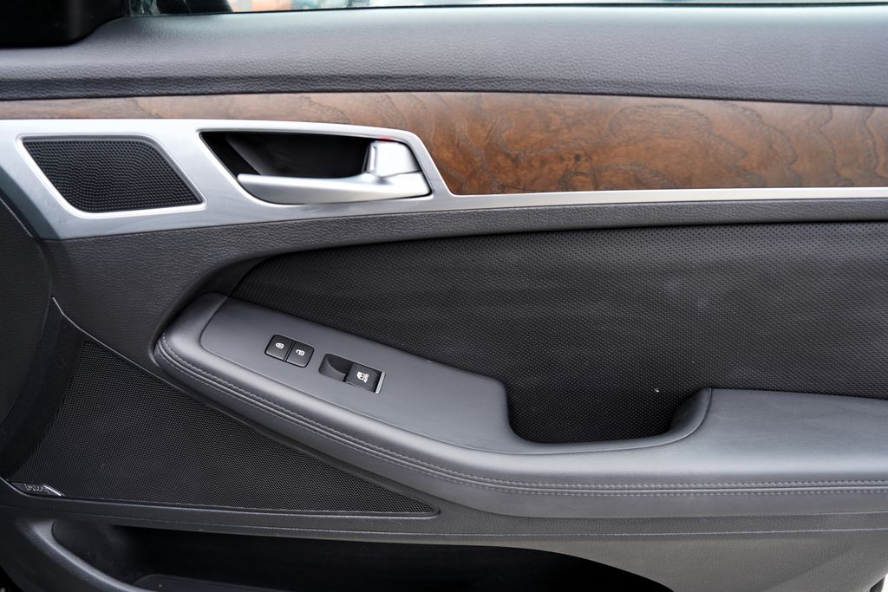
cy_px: 296
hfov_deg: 73.7
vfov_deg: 53.1
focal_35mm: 24
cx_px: 444
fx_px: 592
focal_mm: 24
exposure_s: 1/50
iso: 100
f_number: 4
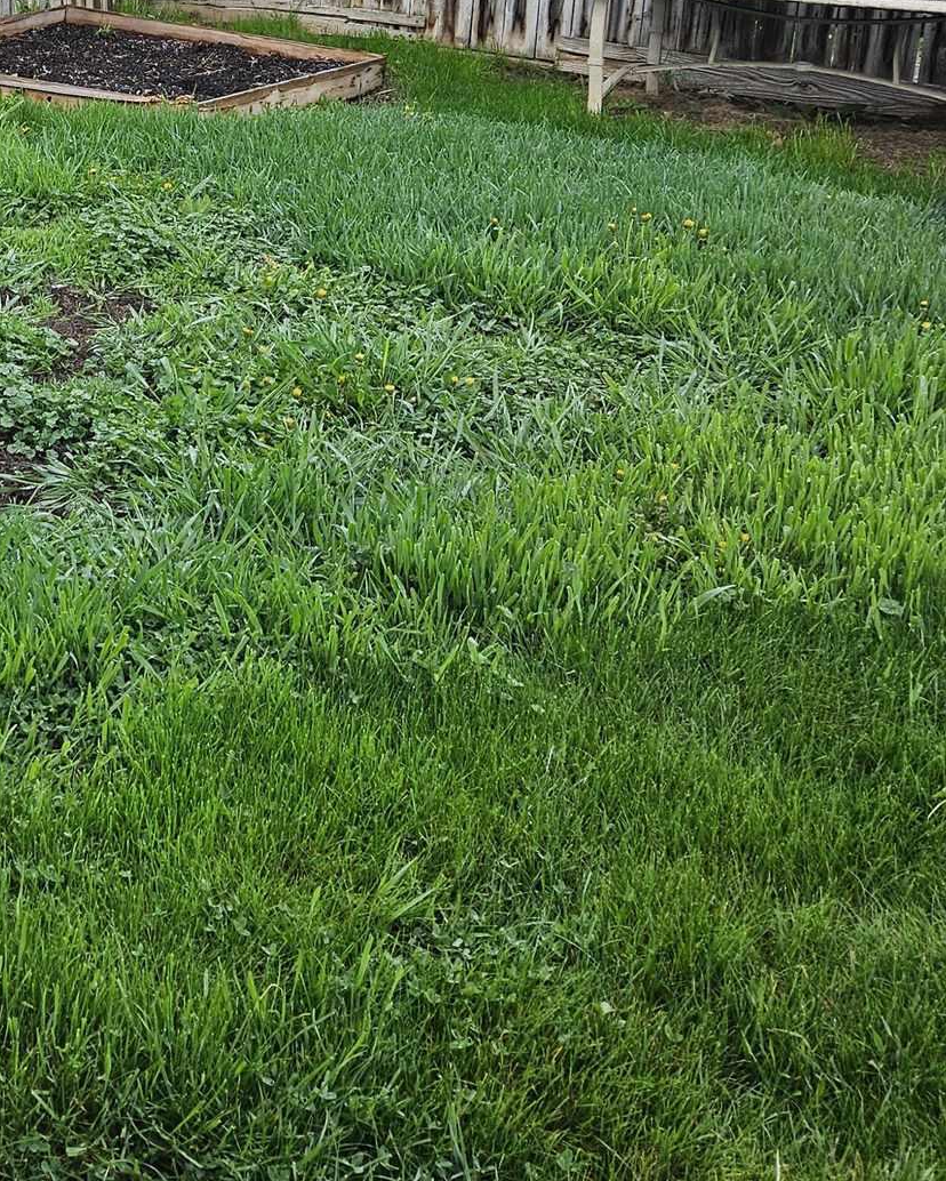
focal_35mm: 50
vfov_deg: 35.8
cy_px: 194
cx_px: -22
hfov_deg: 28.2
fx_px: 1749
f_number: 1.8
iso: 25
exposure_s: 1/261
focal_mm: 5.4
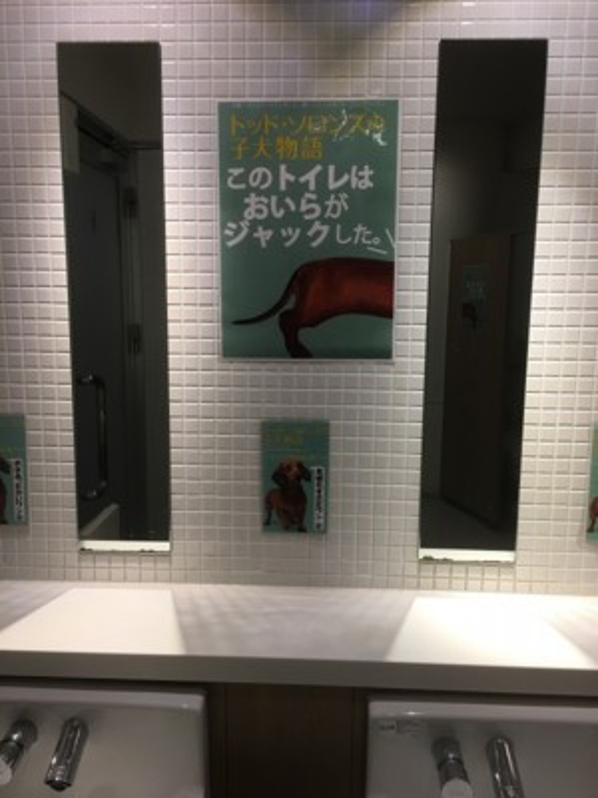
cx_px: 299
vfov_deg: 61.7
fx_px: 668
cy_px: 399
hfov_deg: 48.2
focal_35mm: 29
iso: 32
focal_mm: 4.15
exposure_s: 1/33
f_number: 2.2
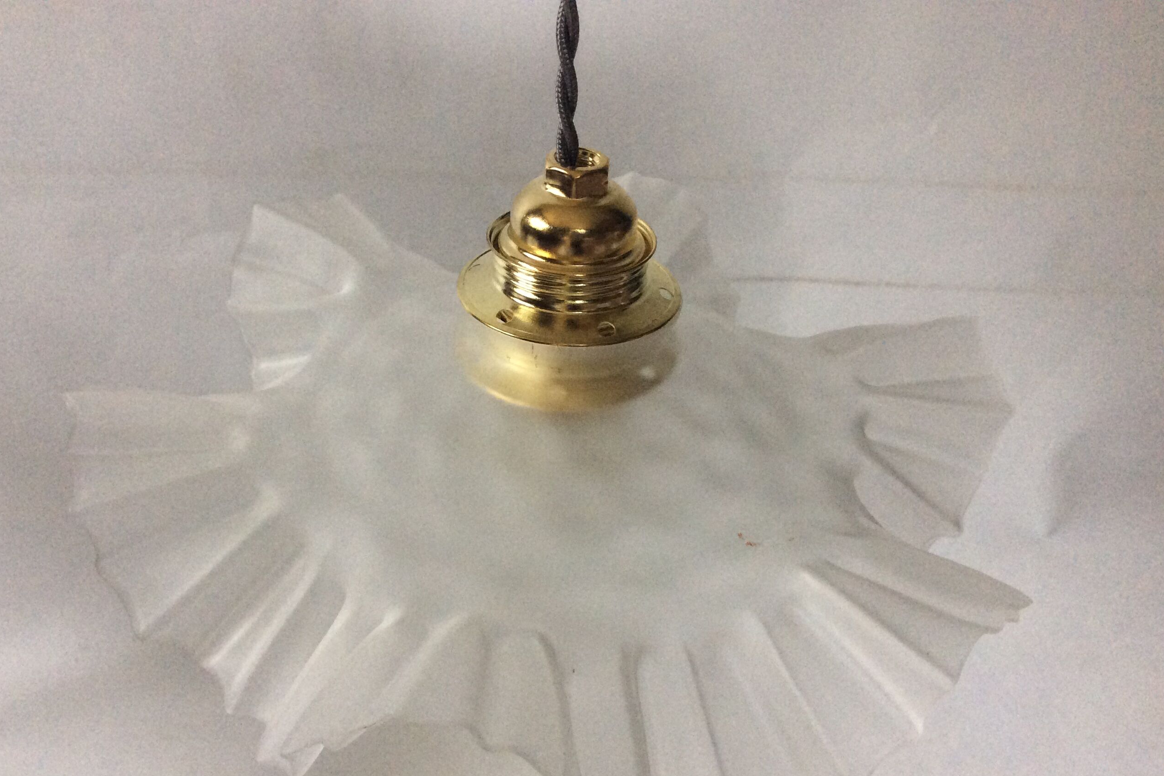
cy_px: 444
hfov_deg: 55.8
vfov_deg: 38.8
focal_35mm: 34
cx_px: 571
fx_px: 1099
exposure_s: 1/25
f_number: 2.4
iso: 200
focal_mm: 3.3
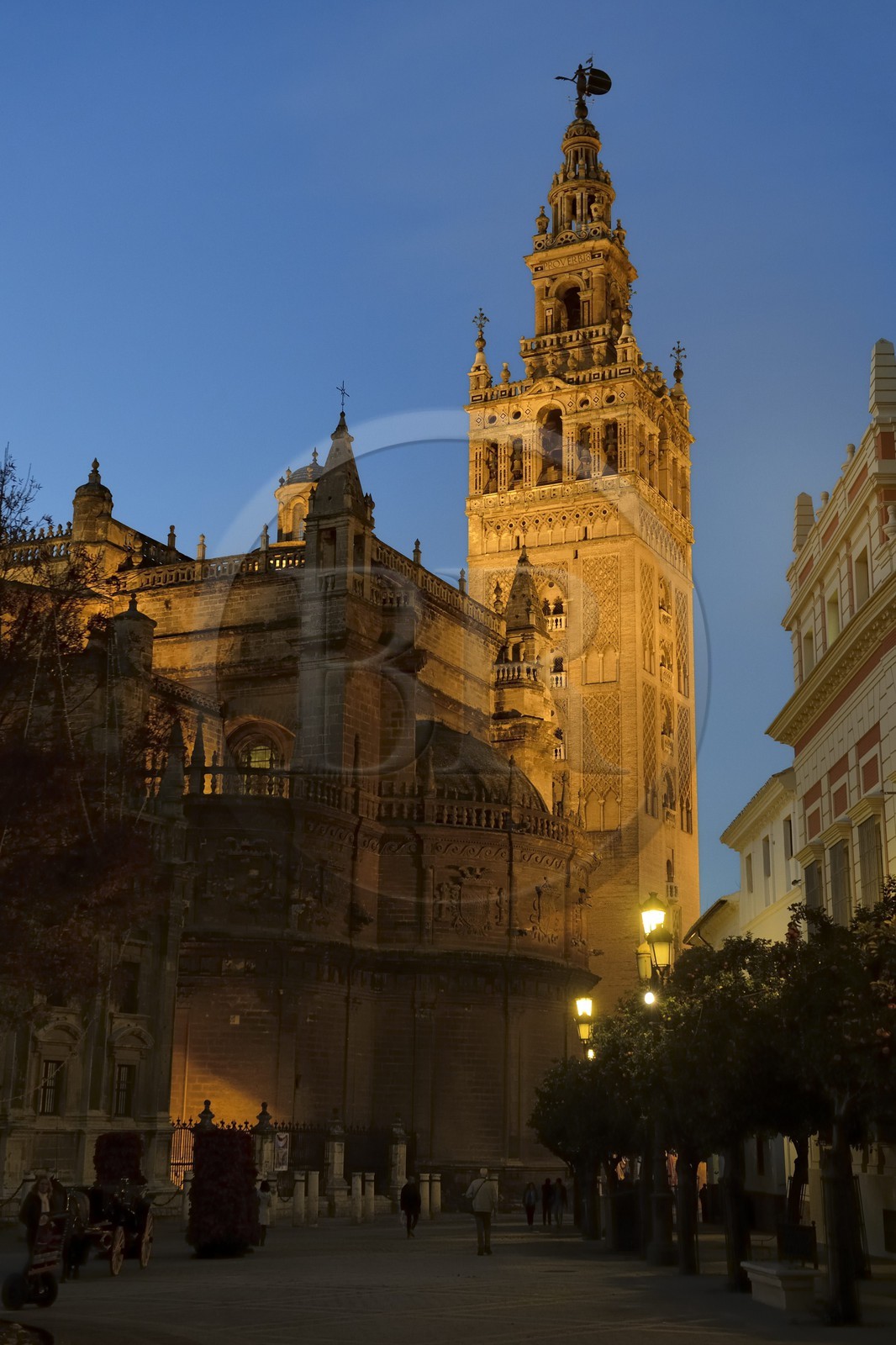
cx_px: 448
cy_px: 672
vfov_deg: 43.6
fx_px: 1681
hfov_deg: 29.9
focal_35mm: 45
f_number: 4
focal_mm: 45
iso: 1250
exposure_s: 1/60
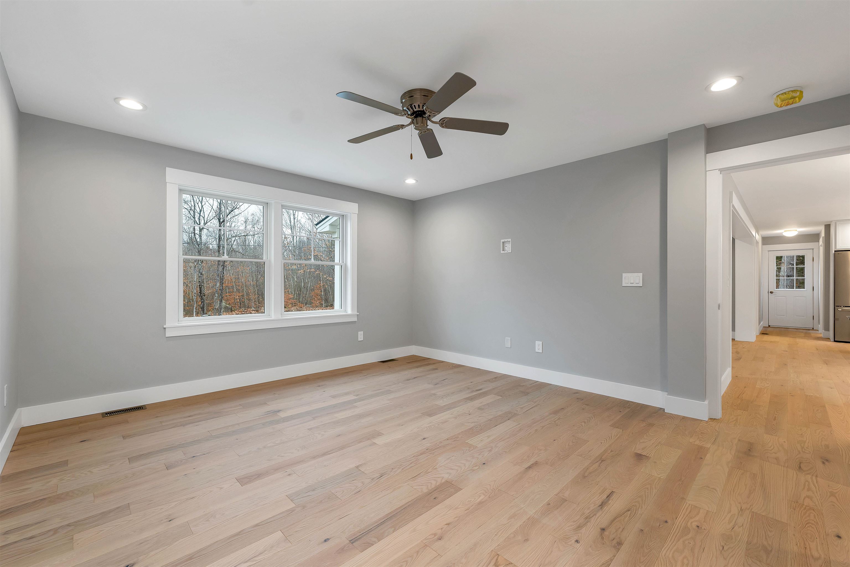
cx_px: 425
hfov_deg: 104.2
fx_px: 331
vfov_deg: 81.2
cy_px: 284
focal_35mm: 14
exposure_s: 1/15
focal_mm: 14
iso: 400
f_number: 8
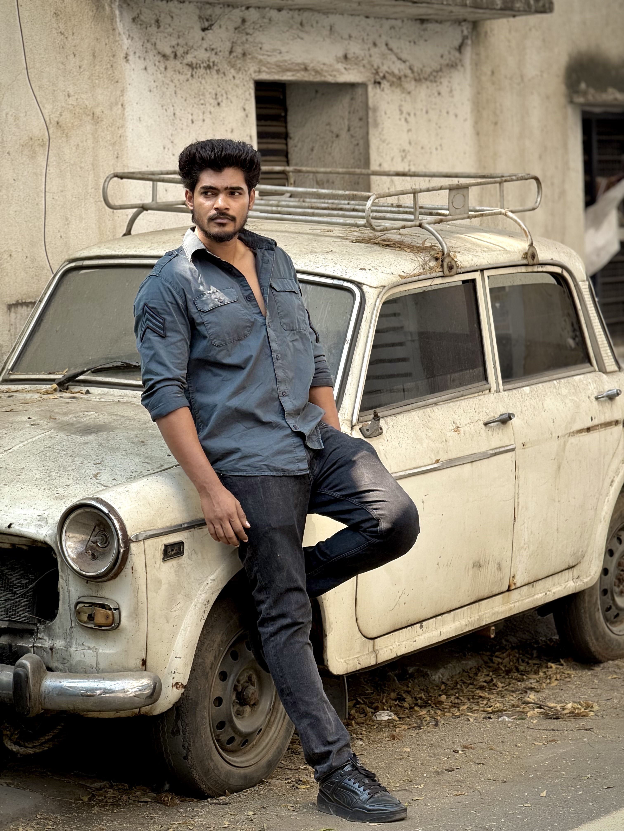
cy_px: 416
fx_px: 2884
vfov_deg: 16.4
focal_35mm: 120
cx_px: 312
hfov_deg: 12.3
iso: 50
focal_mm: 15.66
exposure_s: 1/254
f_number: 2.8
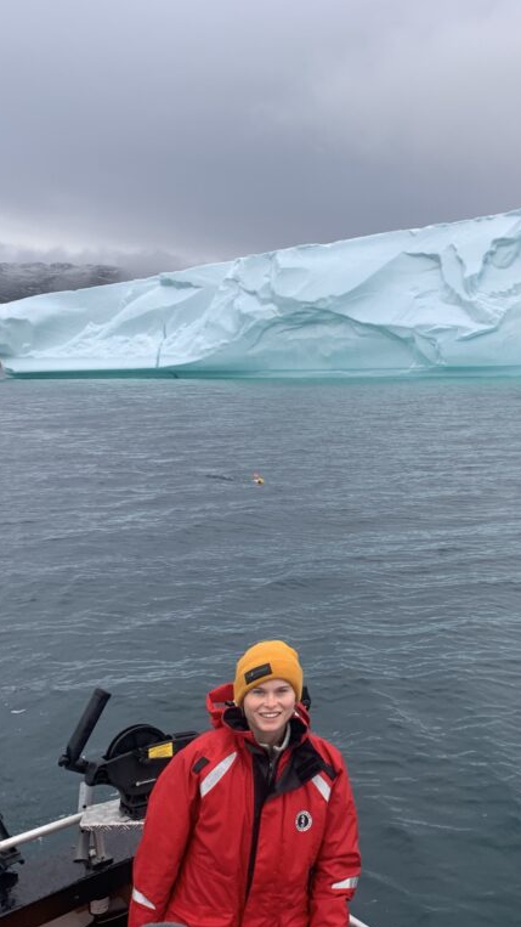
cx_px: 400
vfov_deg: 52.8
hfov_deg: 30.6
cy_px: 465
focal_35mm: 38
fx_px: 934
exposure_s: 1/350
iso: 25
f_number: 1.8
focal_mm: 4.25
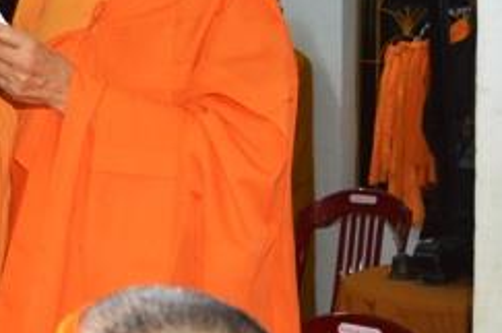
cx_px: 62
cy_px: 52
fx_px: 1322
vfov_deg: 14.2
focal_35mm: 95
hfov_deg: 21.1
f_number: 4
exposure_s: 1/60
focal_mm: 24
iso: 720
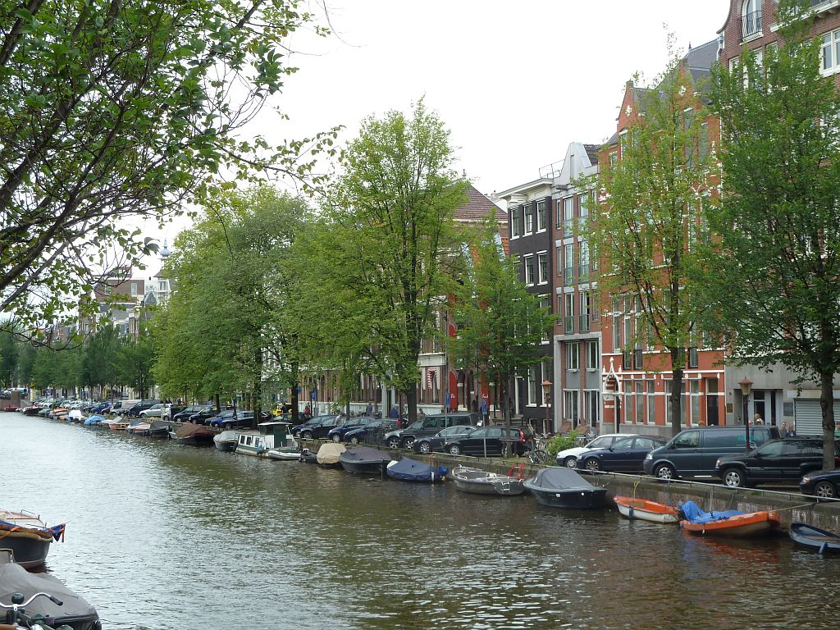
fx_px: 1529
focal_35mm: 63
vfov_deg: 23.3
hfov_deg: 30.7
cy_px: 315
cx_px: 420
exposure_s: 1/200
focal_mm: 10.3
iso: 80
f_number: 4
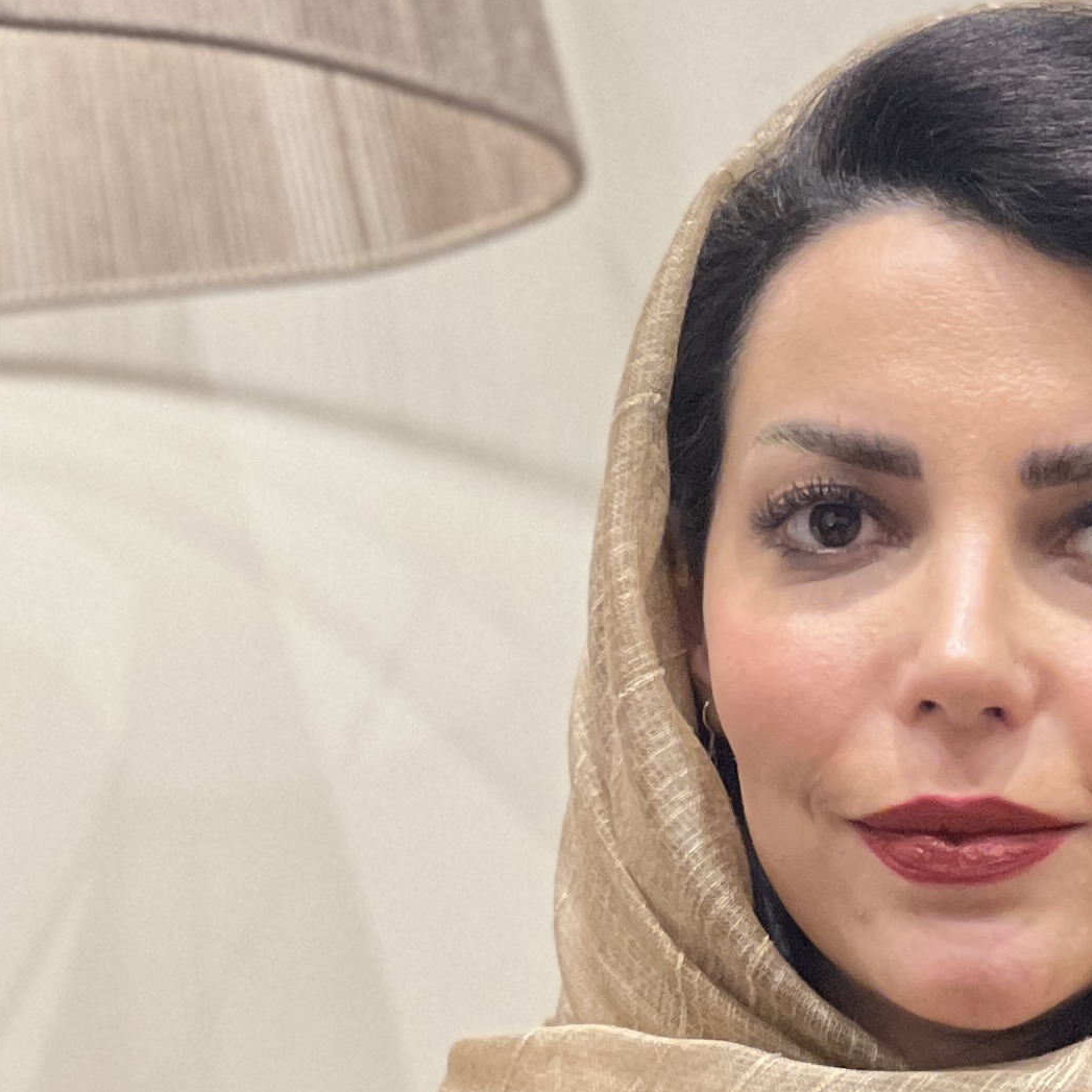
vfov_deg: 6.6
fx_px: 9351
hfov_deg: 6.7
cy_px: 1365
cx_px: 938
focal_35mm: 262
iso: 400
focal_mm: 9
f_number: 2.8
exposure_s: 1/33
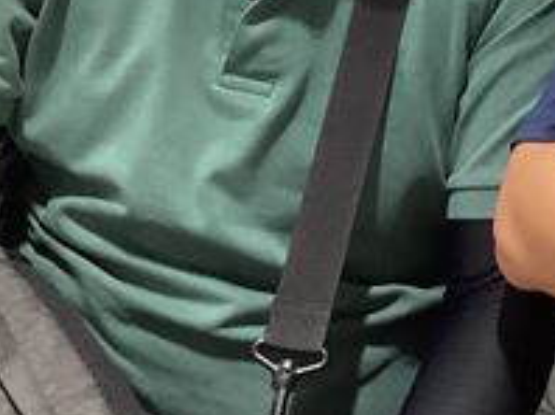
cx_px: 586
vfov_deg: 15.3
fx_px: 1505
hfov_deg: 20.1
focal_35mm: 94
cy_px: -36
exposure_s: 1/60
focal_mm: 3.3
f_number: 2.4
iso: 250
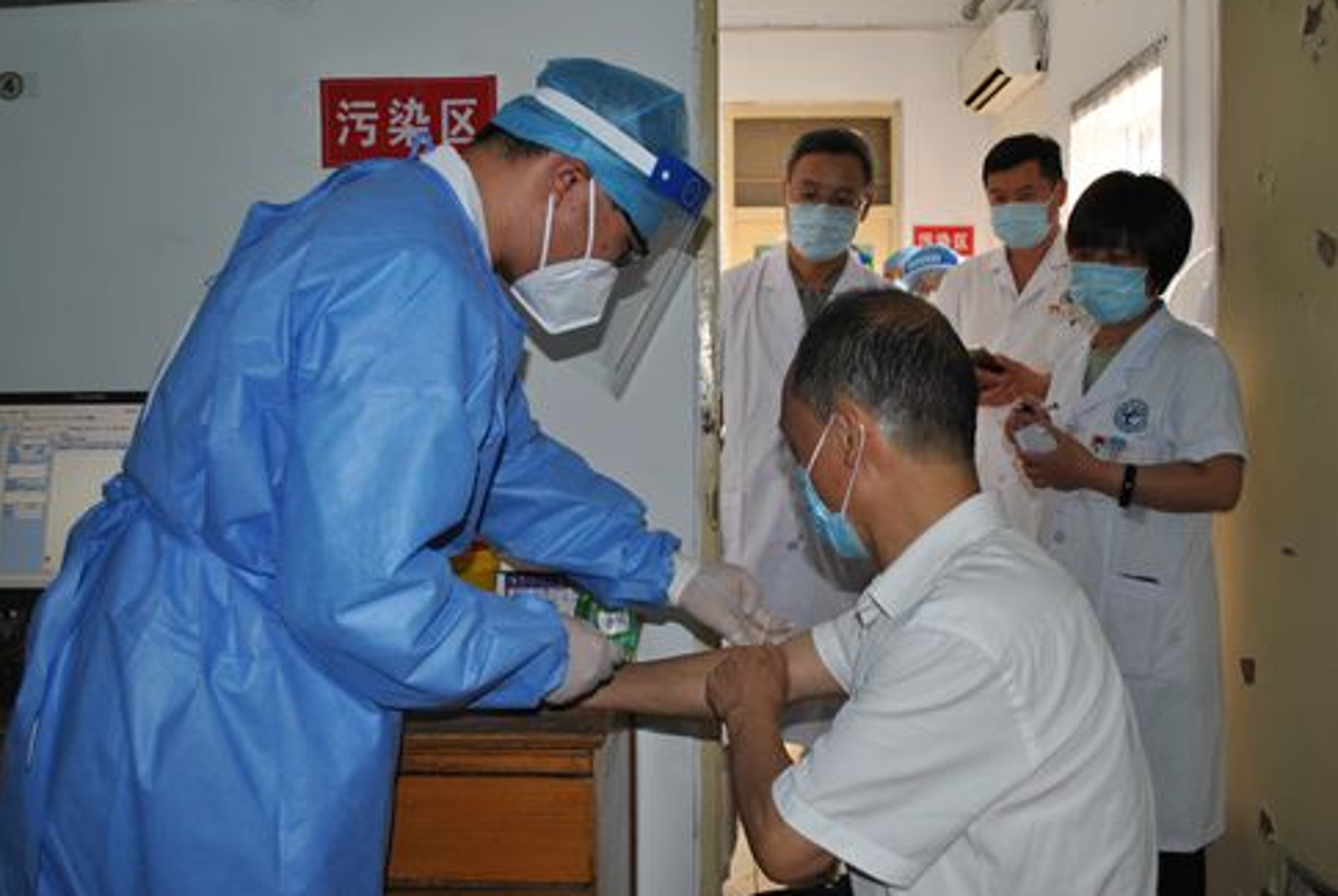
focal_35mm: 34
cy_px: 445
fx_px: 1266
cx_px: 665
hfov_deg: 55.7
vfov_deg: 39.0
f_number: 3.8
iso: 200
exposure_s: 1/60
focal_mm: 22
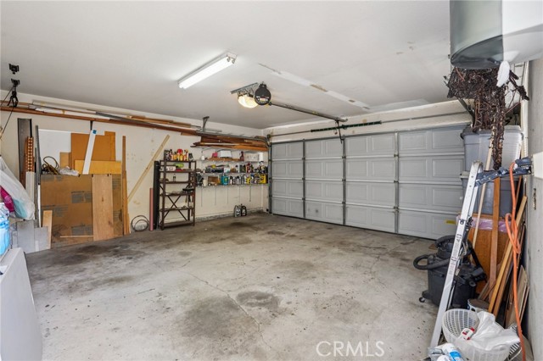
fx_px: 241
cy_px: 180
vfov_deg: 73.7
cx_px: 272
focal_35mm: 16
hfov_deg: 96.8
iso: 400
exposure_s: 1/6
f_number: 8
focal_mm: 16
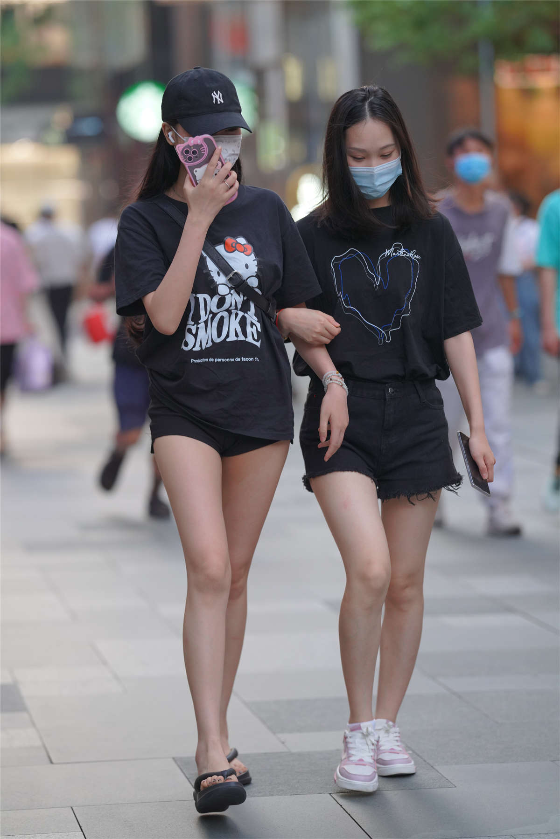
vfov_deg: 15.2
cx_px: 280
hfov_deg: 10.2
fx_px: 3150
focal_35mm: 135
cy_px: 420
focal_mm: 135
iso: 1250
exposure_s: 1/400
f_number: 2.5
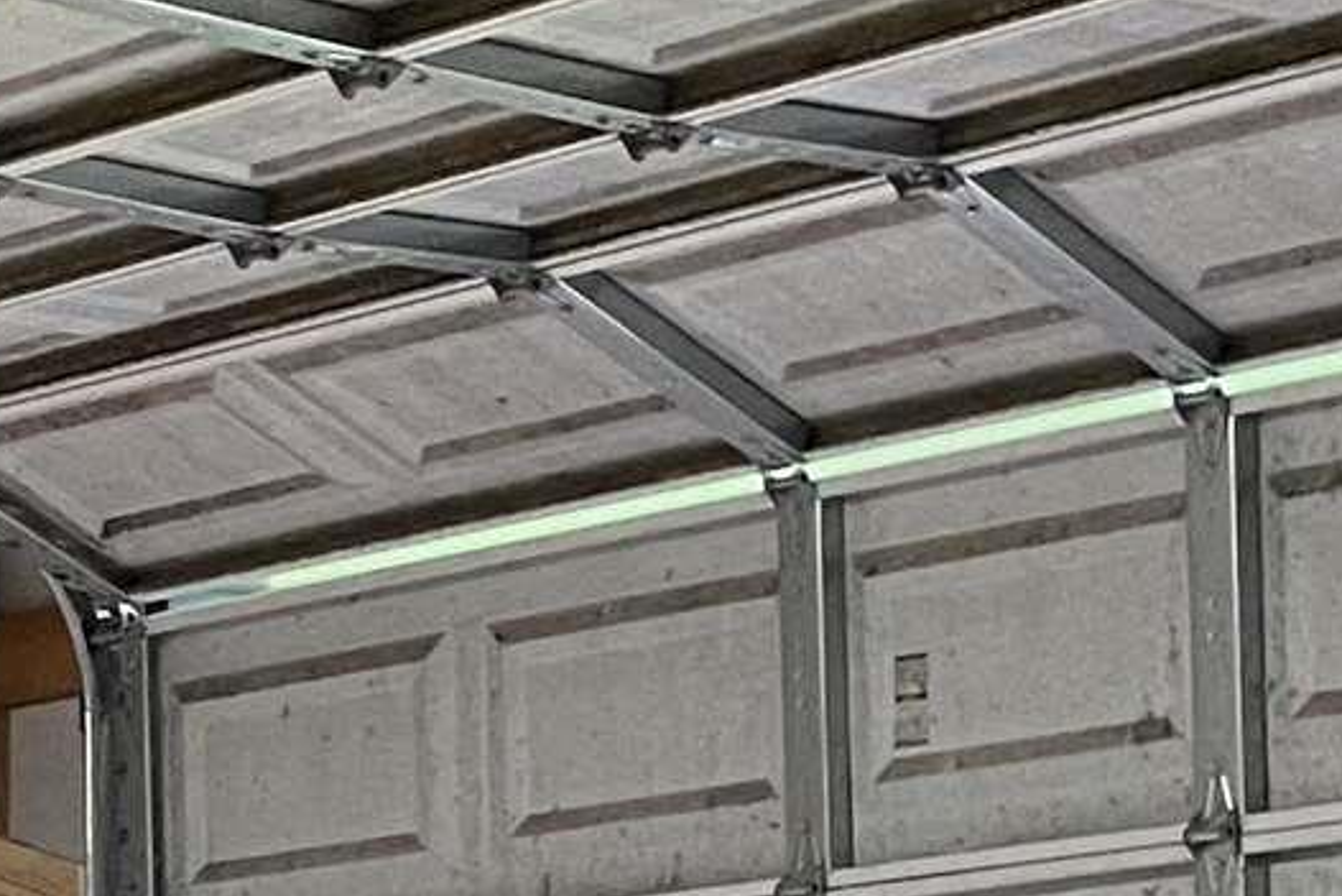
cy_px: 1572
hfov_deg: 11.4
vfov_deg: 8.4
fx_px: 5891
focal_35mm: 158
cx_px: -1546
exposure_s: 1/60
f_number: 1.6
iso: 125
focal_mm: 4.2
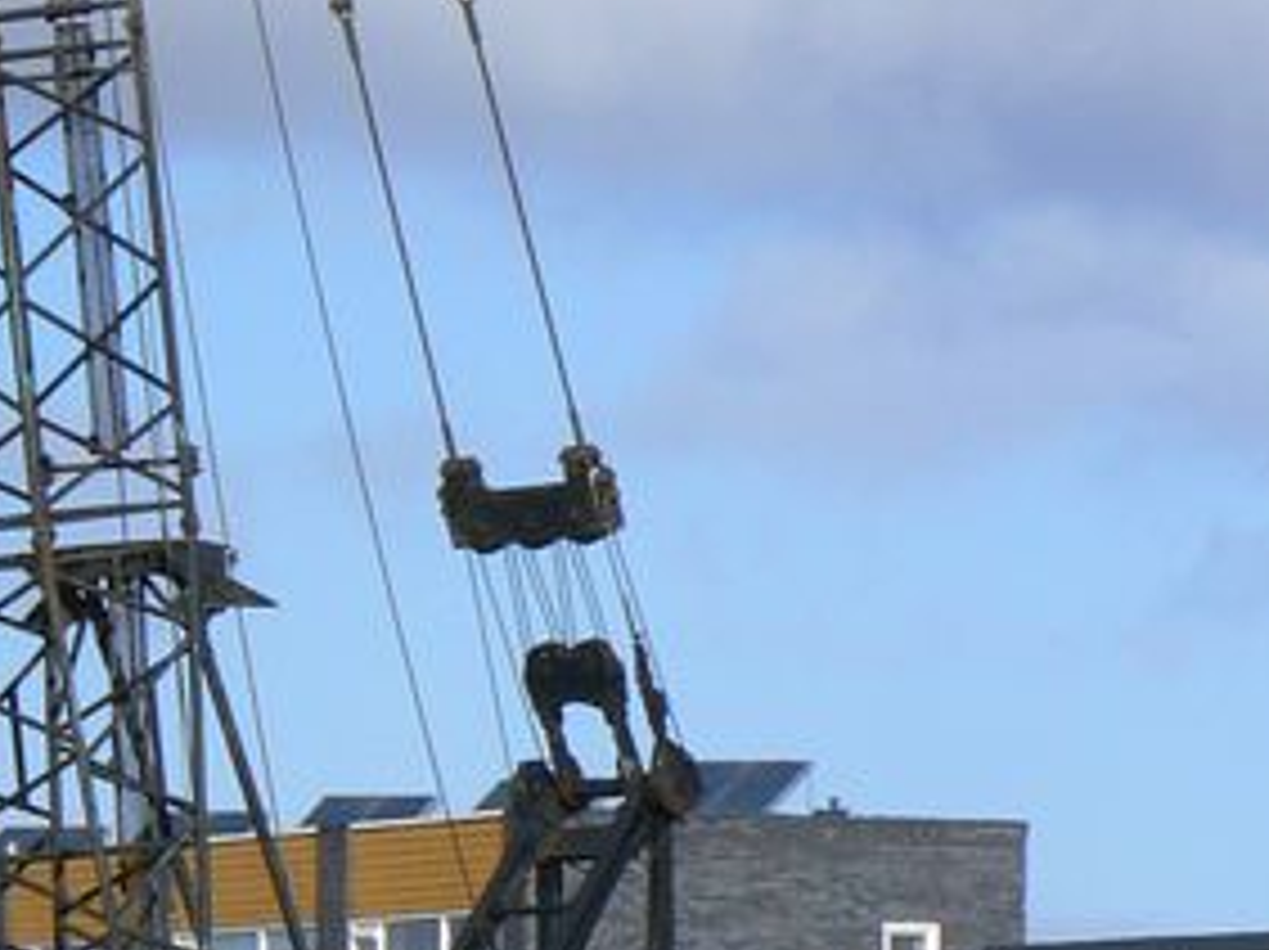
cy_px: 909
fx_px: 13150
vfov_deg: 4.1
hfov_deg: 5.5
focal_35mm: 359
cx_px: -104
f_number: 8
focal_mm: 21.6
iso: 80
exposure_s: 1/400
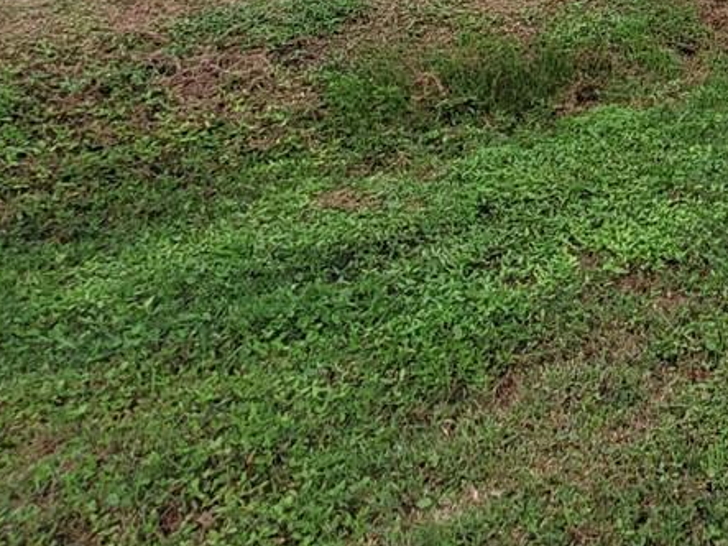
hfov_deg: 33.8
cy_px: -86
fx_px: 988
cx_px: 845
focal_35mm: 47
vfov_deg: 27.6
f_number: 2.2
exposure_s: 1/233
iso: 40
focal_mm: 1.74
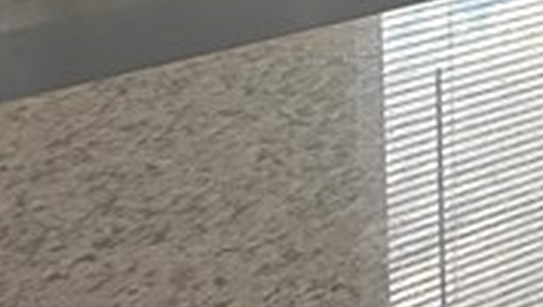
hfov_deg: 12.4
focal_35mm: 88
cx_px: 1537
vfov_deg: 11.1
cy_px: -476
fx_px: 1268
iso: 160
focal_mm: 2.22
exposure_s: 1/120
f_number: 2.2
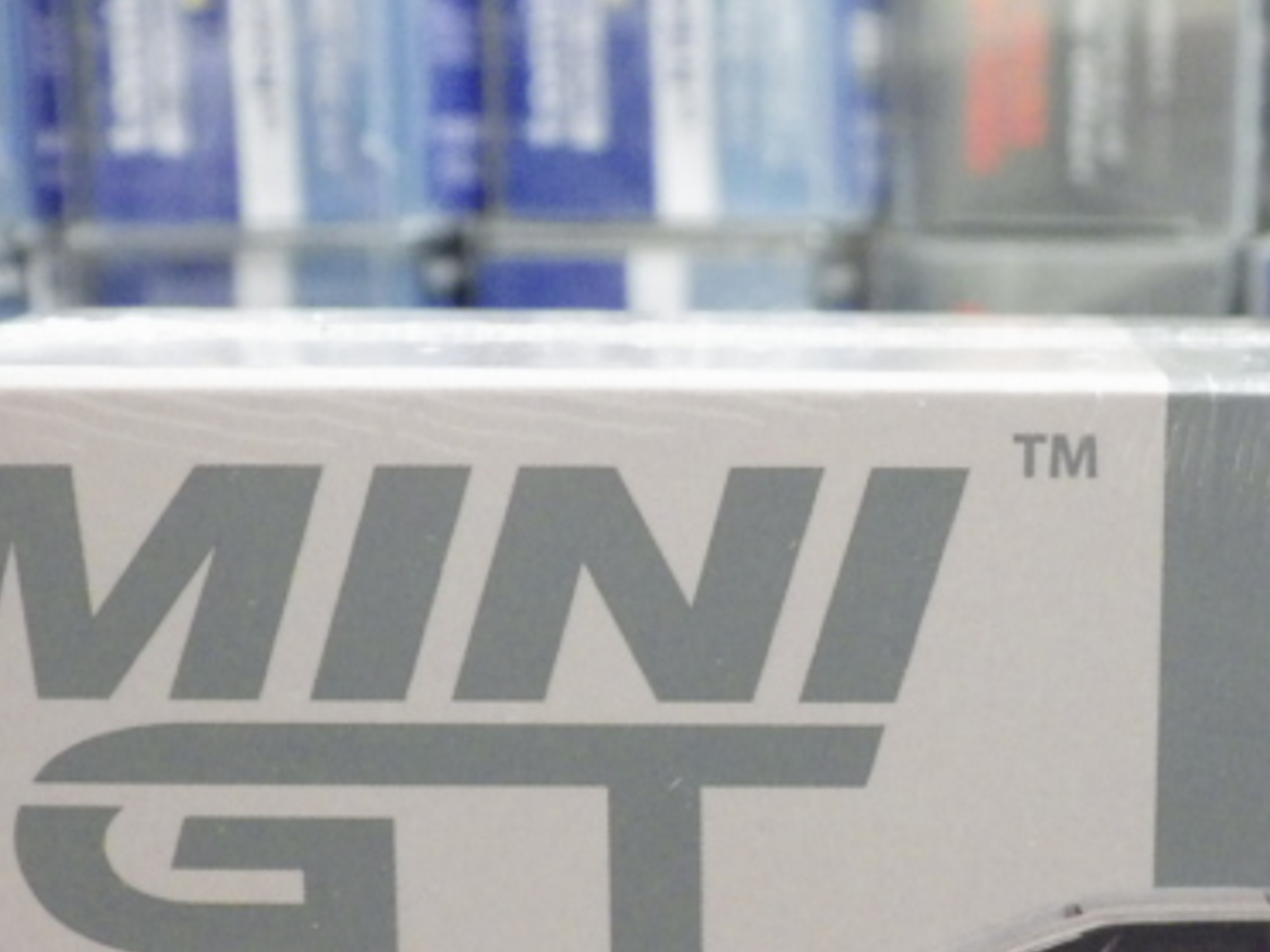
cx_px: 888
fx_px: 3155
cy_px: 768
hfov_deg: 22.6
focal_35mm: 86
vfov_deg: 17.0
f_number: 3.8
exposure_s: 1/25
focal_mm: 9
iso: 1000
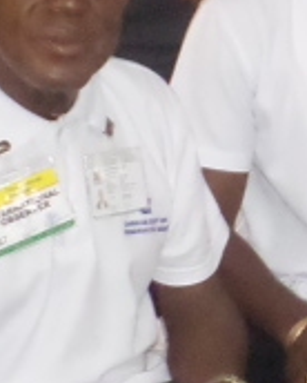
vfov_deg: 9.2
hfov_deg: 7.0
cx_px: 756
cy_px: 40
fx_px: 2370
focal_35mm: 209
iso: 480
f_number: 3
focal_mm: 6.5
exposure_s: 1/45
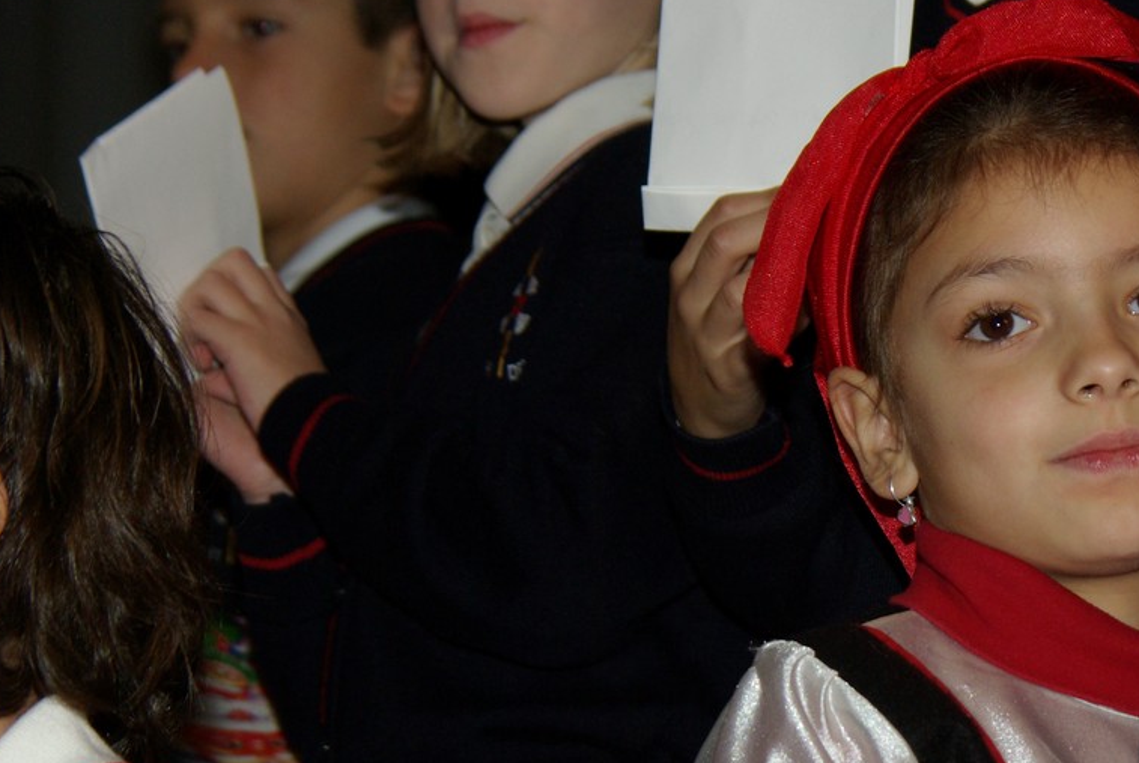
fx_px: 6431
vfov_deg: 6.8
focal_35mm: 203
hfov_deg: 10.1
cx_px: 940
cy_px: 625
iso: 400
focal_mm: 80
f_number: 8
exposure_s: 1/90
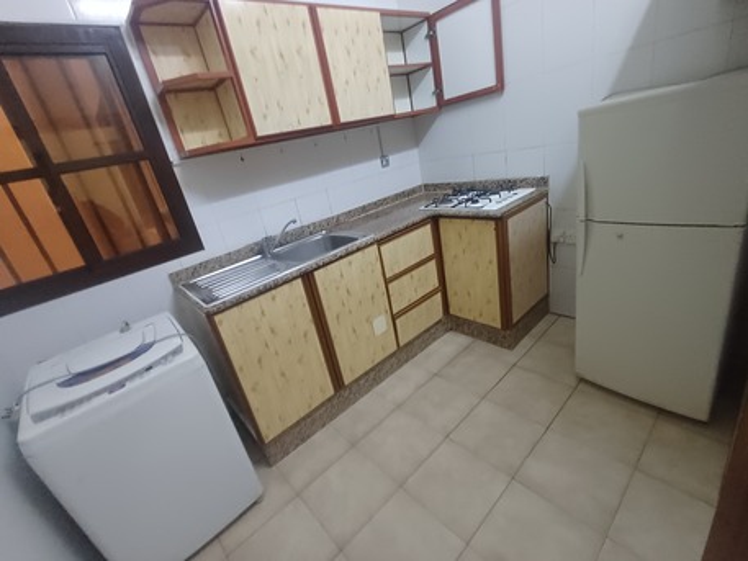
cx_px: 374
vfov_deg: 78.1
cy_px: 280
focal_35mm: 16
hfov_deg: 94.5
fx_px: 346
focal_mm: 1.64
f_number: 2.2
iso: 320
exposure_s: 1/25
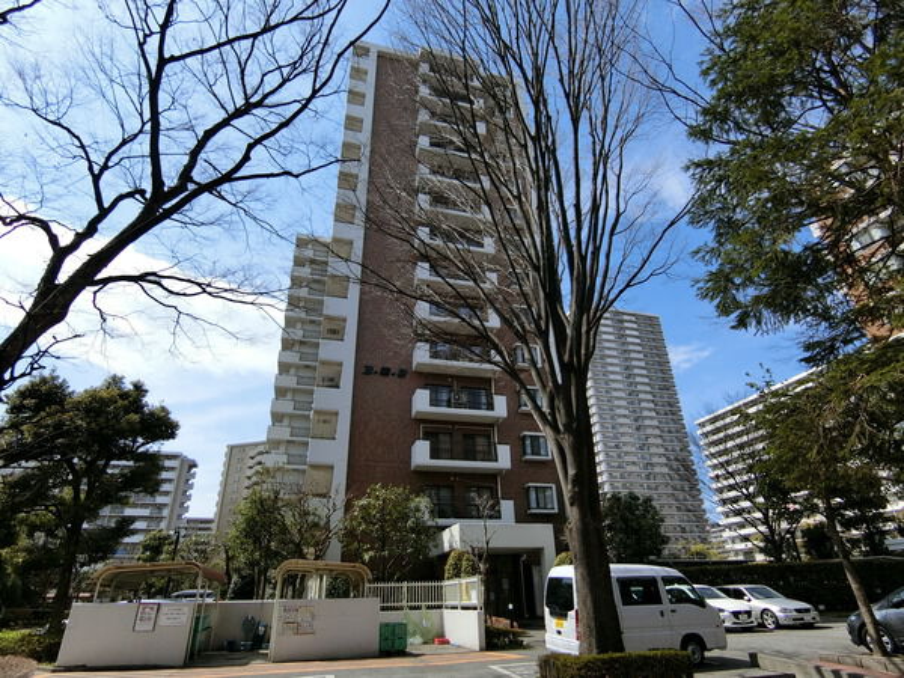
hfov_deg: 84.7
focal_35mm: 19
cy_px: 339
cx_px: 452
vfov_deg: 68.7
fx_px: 496
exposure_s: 1/320
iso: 80
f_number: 6.9
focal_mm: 4.06
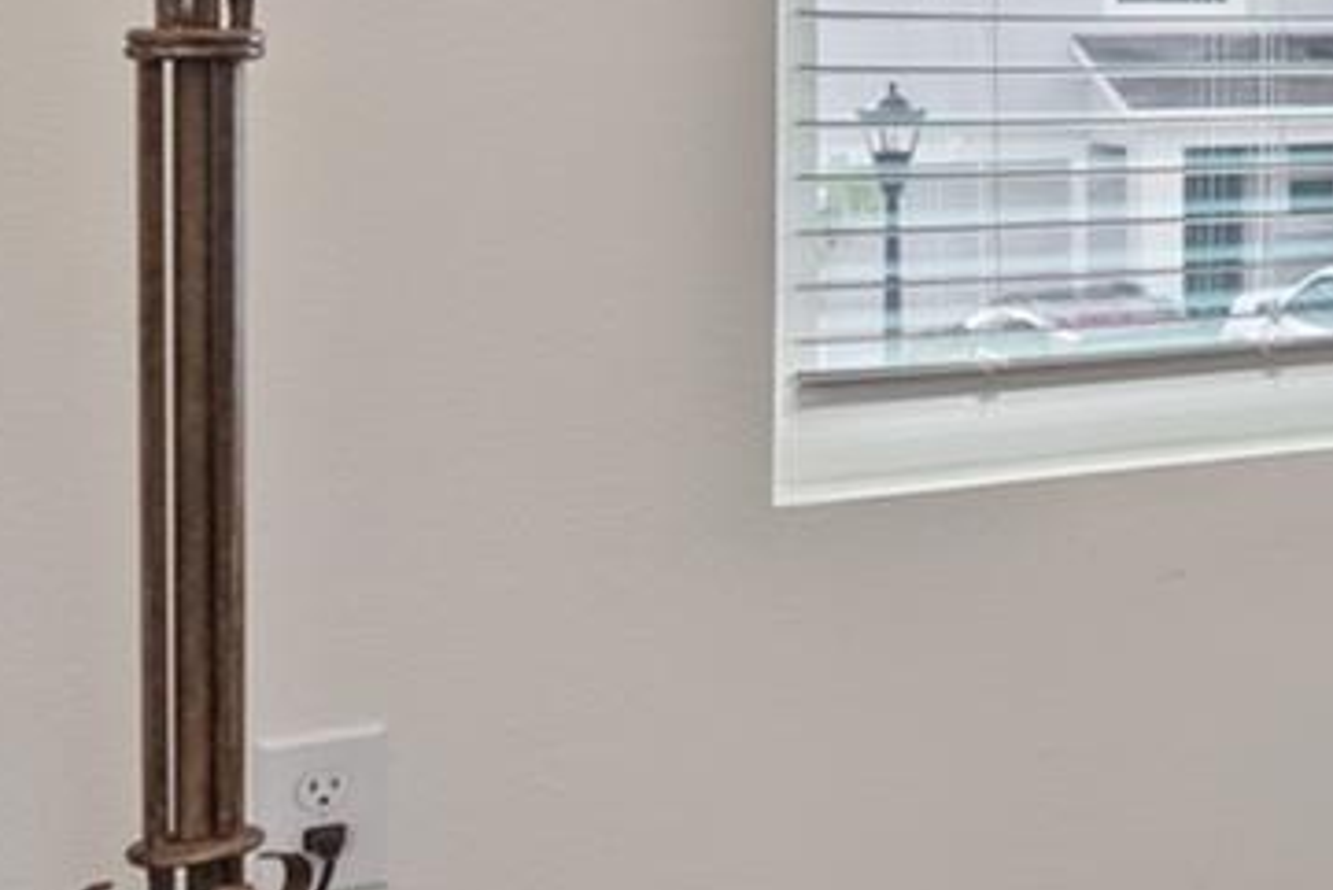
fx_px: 2630
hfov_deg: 19.9
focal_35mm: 71
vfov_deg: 18.8
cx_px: 2456
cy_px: 55
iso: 250
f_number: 9
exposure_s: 1/20
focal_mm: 16
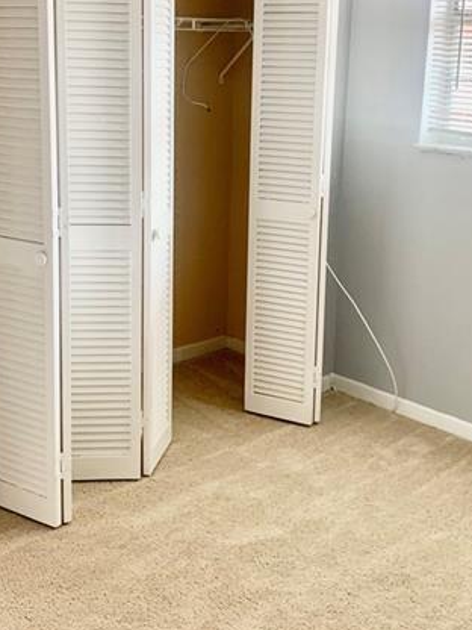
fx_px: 873
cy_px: 239
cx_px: 204
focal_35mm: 48
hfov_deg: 30.2
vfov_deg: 39.4
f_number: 1.8
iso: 125
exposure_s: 1/60
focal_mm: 4.25
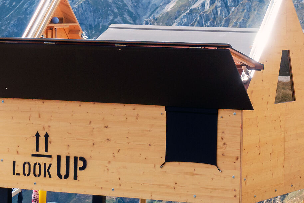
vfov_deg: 7.5
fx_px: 1554
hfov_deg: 11.2
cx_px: 160
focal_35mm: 184
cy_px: 31
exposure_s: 1/500
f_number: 5.6
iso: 125
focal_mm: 25.7
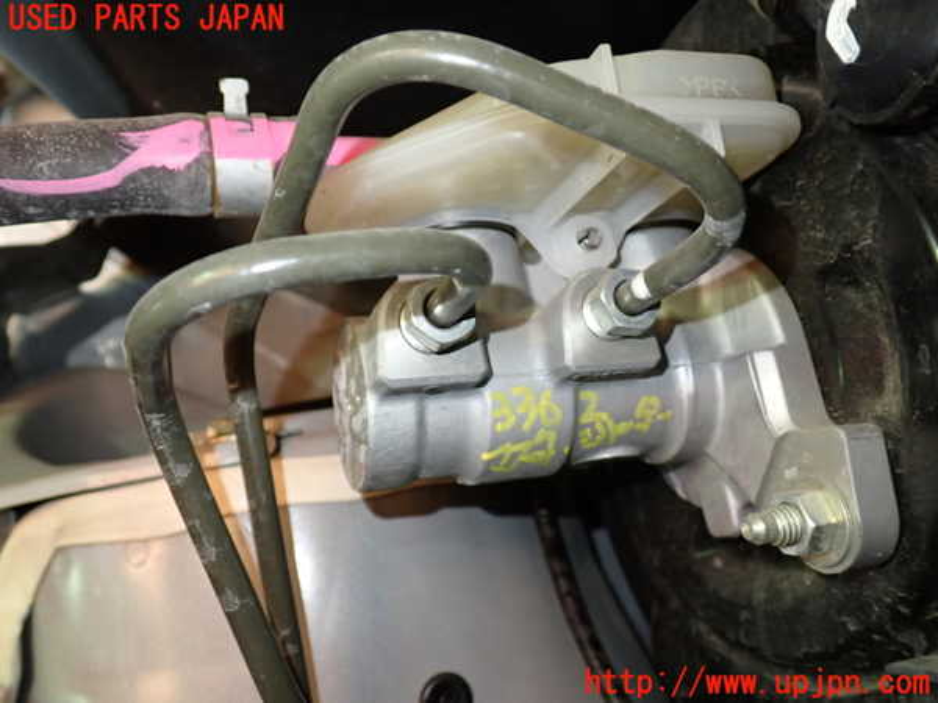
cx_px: 469
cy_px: 352
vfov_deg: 46.8
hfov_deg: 60.0
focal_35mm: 30
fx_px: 813
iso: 250
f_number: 2.3
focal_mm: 5.4
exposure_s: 1/30
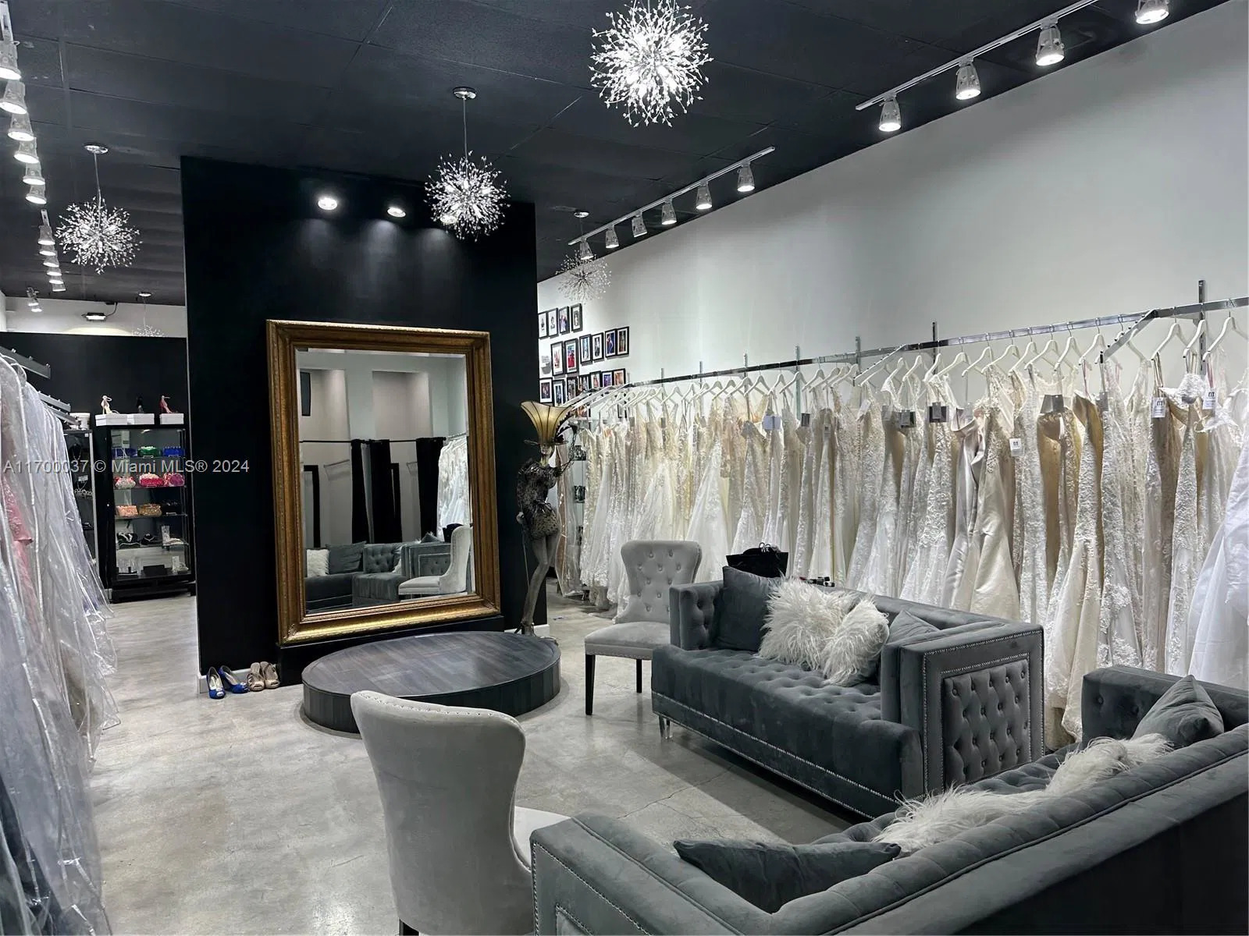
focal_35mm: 24
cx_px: 624
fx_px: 866
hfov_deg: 71.6
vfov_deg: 56.8
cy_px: 468
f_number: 1.78
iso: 64
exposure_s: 1/120
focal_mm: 6.86
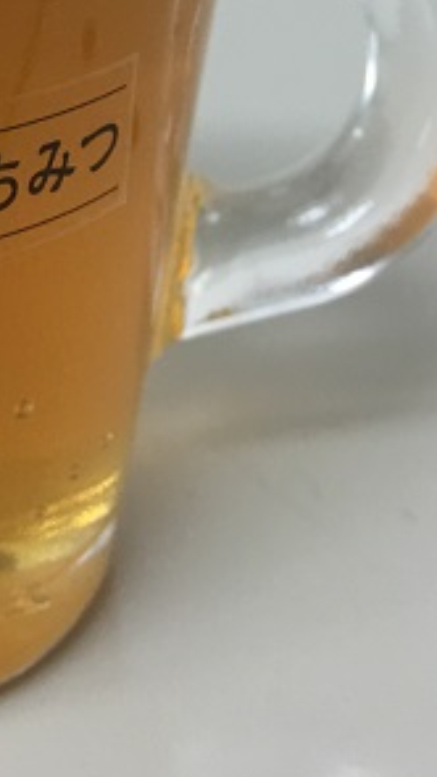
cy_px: -36
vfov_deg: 28.0
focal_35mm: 70
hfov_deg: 16.3
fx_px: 1442
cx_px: -134
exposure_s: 1/15
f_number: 2.2
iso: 40
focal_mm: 4.15
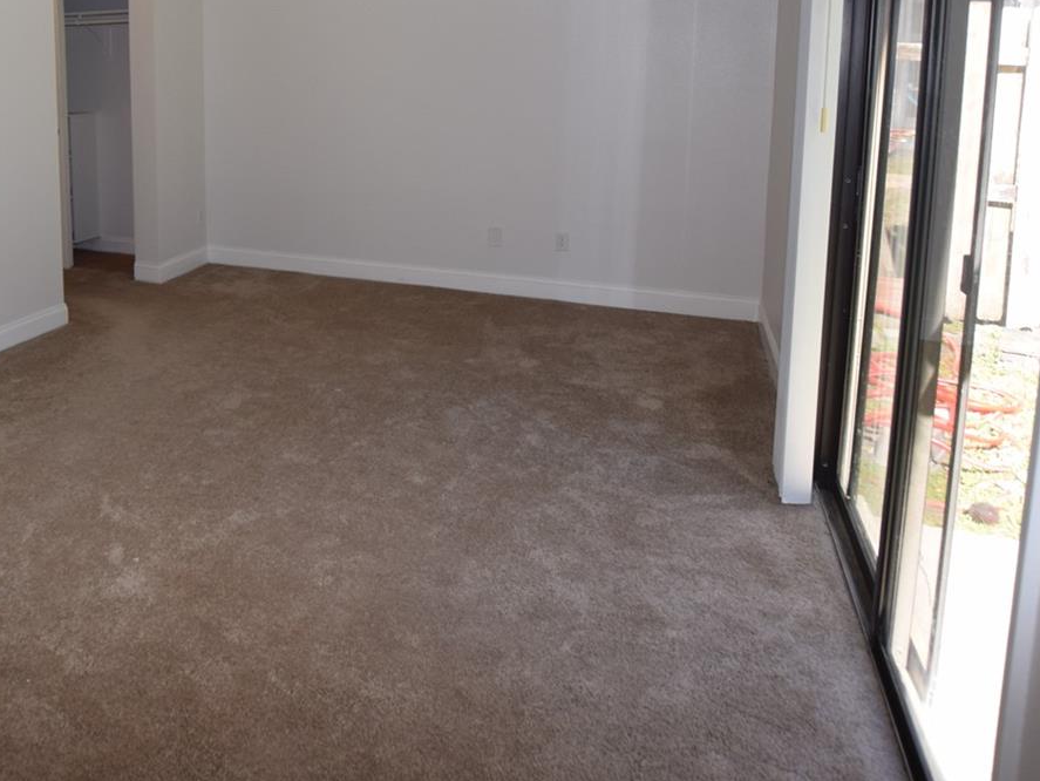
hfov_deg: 63.7
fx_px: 781
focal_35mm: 26
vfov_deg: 50.3
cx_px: 271
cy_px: 170
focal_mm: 10
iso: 320
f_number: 5.6
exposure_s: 1/125
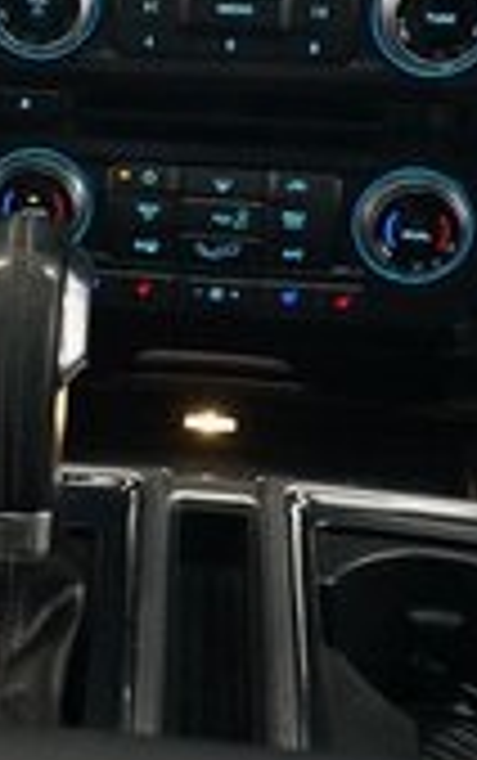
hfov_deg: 11.3
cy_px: 133
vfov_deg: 19.0
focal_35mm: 108
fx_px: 2241
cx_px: -374
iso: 5000
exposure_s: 1/100
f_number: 4
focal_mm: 28
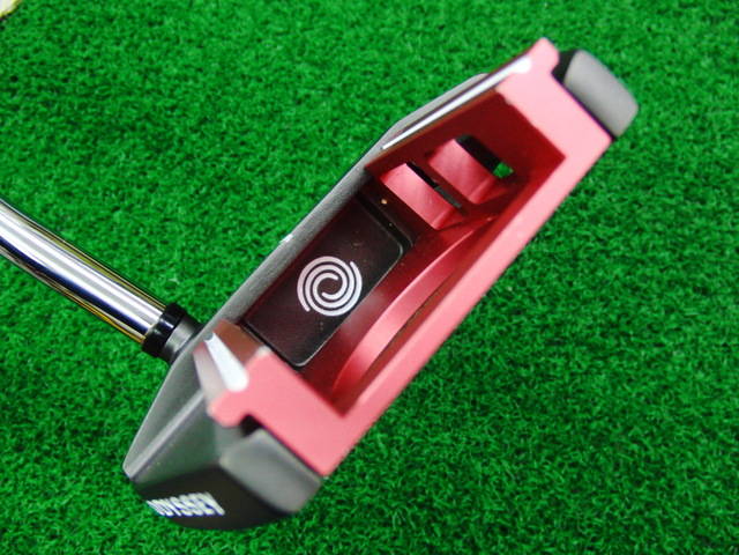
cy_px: 278
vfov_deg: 38.7
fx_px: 790
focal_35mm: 37
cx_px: 370
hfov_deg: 50.1
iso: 400
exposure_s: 1/30
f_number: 3.6
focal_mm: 6.42
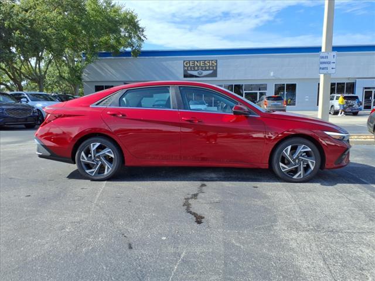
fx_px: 292
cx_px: 188
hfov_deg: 65.3
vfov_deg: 51.4
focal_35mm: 27
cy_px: 140
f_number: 1.9
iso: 40
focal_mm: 3.58
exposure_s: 1/1429
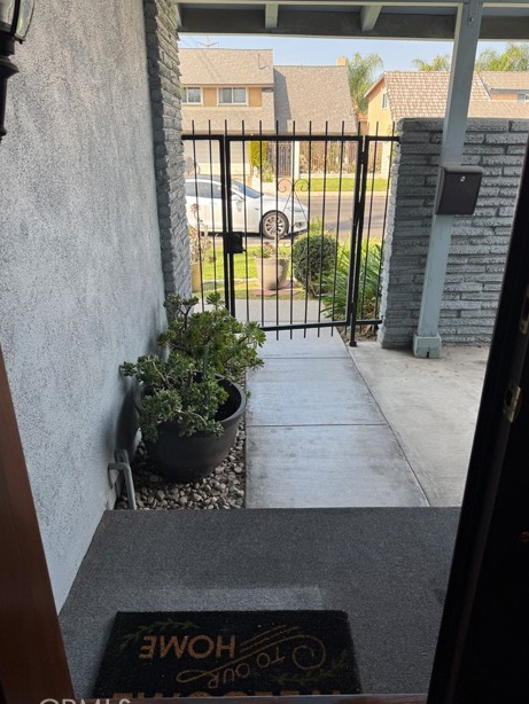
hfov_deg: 54.9
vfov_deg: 69.4
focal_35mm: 25
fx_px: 509
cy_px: 359
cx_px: 271
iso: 80
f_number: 1.78
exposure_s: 1/451
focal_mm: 6.76
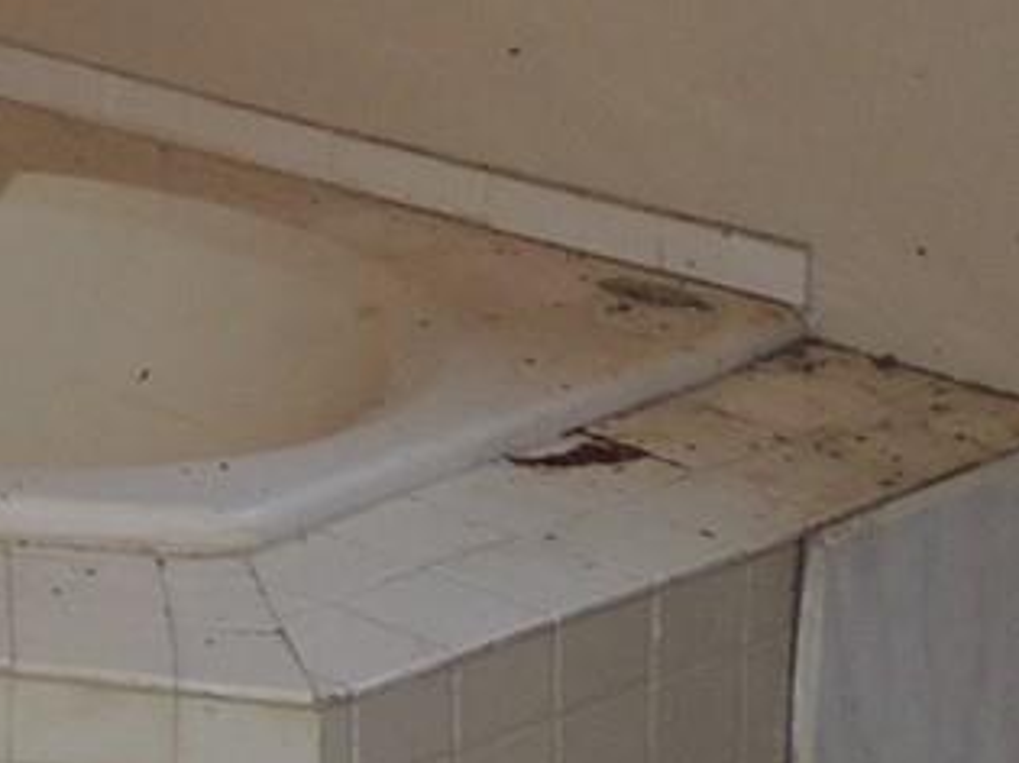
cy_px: -495
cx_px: -1504
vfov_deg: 11.5
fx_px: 3590
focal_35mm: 122
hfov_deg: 12.4
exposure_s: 1/30
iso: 200
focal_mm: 4.3
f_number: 3
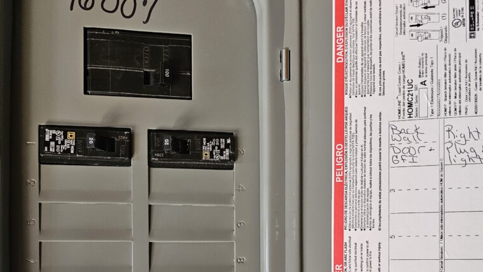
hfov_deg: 58.0
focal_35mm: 34
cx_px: 244
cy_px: 262
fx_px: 436
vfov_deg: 32.3
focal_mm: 6.3
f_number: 1.7
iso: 800
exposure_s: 1/120
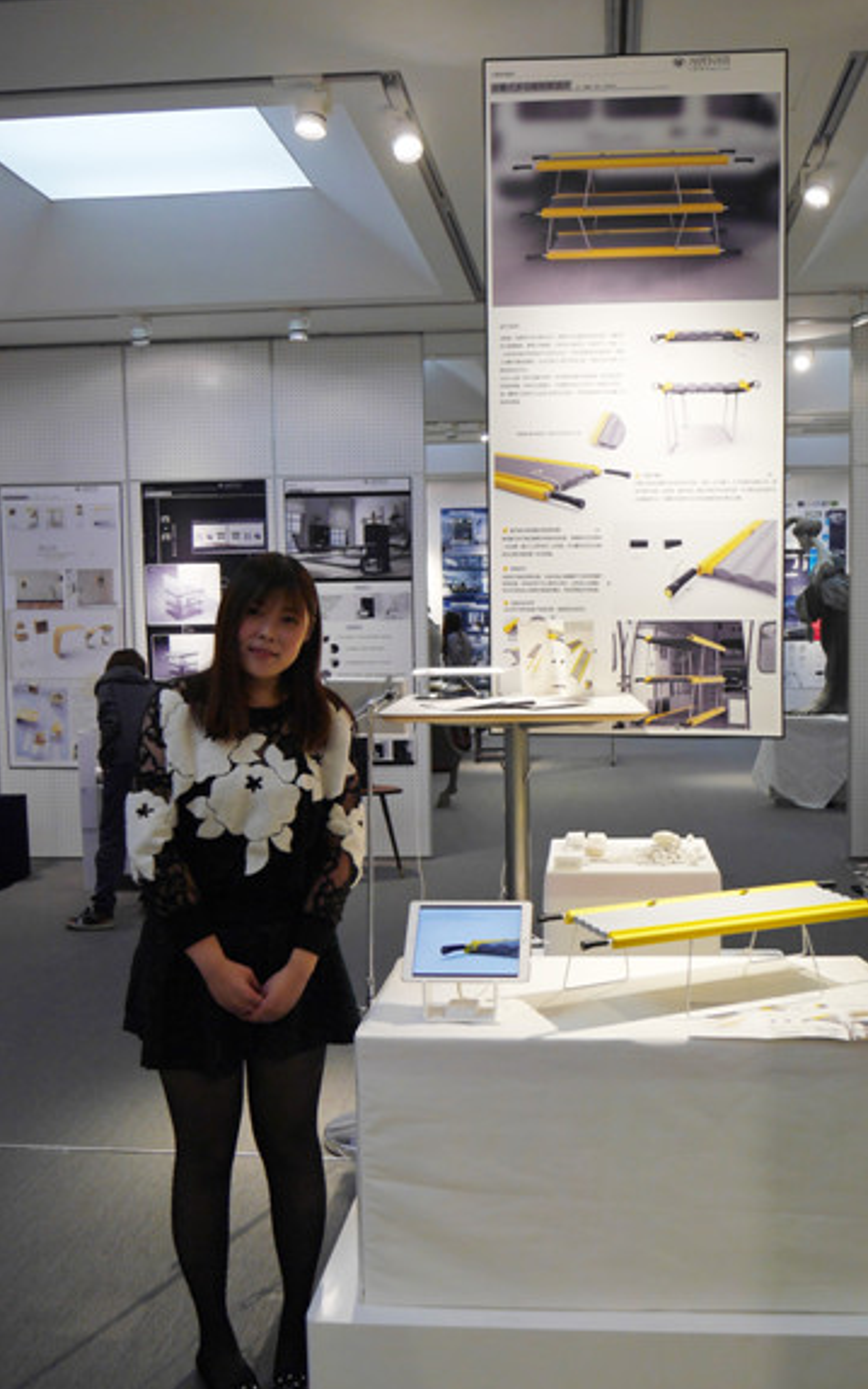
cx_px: 522
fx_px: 1173
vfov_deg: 61.2
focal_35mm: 31
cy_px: 702
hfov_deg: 40.4
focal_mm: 14
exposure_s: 1/80
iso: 160
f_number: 3.5
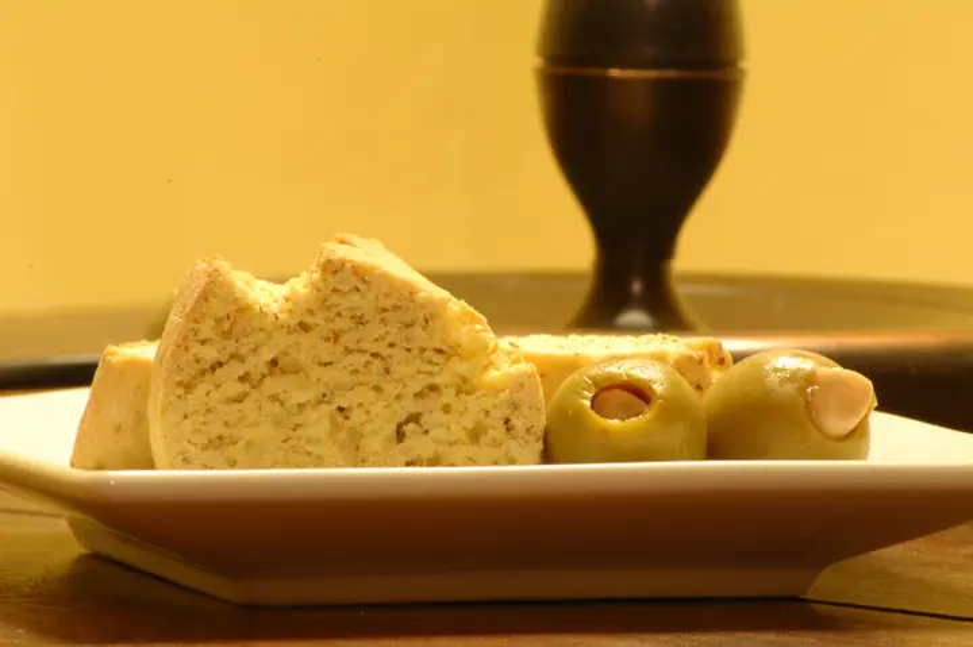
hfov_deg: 7.2
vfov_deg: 4.8
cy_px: 324
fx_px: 7697
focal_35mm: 285
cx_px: 486
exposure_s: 20
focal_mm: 190
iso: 200
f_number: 29
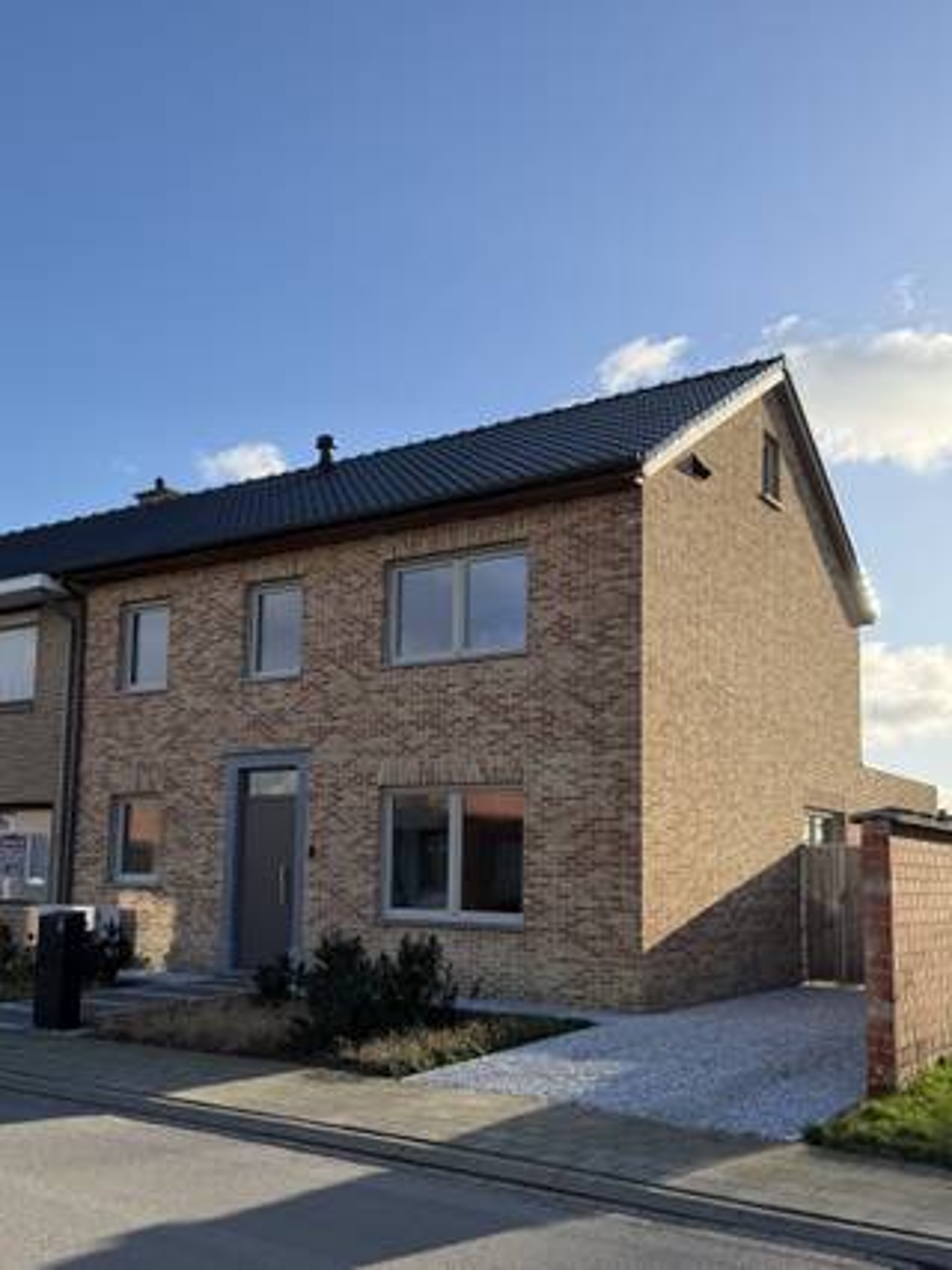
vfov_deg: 71.6
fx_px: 880
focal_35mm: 24
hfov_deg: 56.8
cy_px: 635
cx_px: 476
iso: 80
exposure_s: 1/2611
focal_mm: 6.76
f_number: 1.78
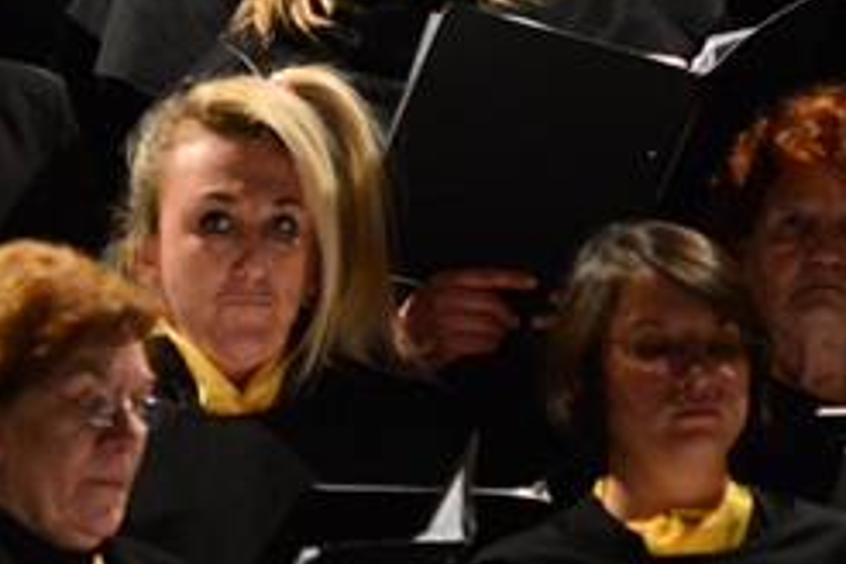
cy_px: 2
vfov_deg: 1.9
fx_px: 17201
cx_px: -134
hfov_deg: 2.8
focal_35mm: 732
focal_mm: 200
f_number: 2.8
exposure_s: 1/60
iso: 3200
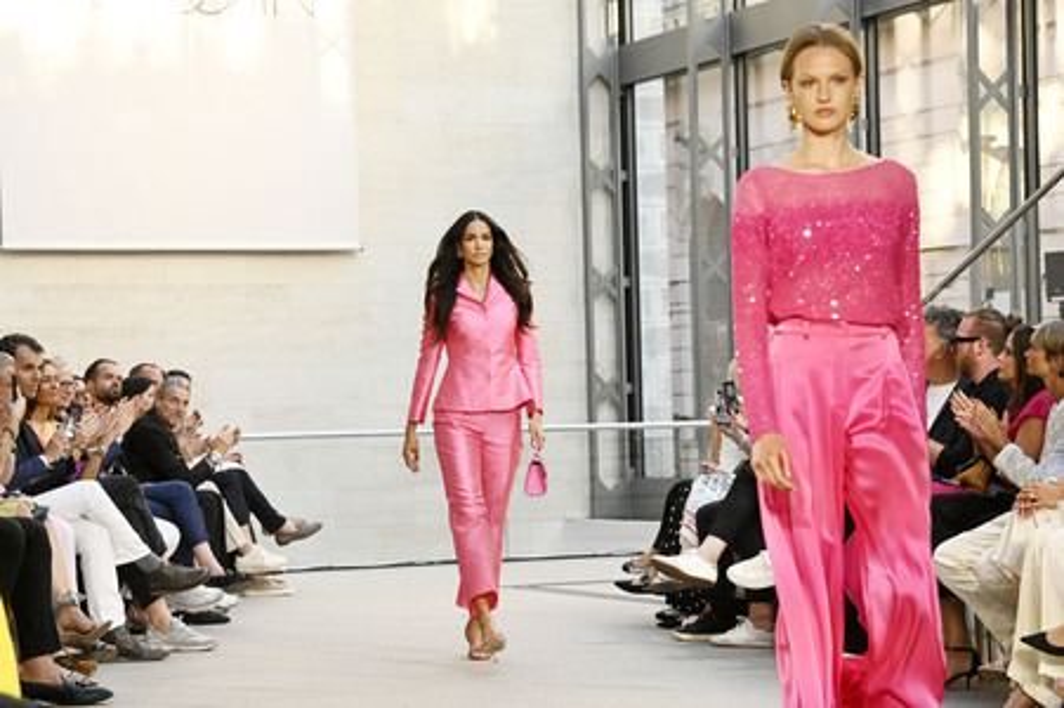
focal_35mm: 100
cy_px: 354
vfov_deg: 13.7
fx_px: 2953
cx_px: 532
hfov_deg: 20.4
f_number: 7.1
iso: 5000
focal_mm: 100
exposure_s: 1/500
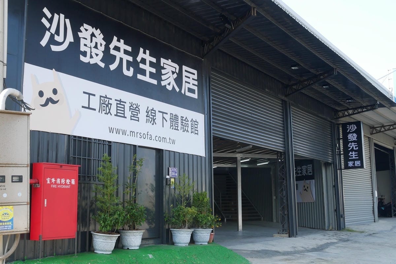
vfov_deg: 32.7
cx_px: 198
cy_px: 132
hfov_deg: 47.4
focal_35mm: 41
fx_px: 451
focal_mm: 20
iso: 200
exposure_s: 1/160
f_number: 6.3
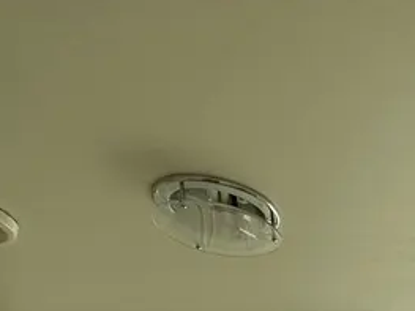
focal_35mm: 64
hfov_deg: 24.2
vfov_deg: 15.4
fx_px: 767
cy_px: 704
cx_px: 612
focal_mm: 2.22
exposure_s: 1/622
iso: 40
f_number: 2.2
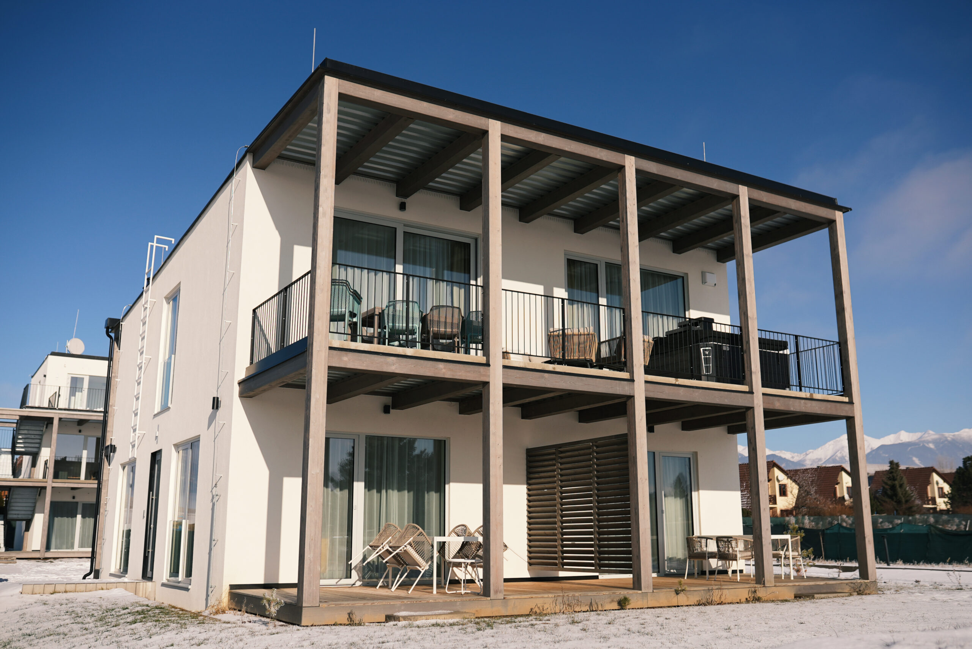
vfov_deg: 37.9
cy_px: 324
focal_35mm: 35
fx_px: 945
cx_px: 486
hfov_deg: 54.4
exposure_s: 1/8000
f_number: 2.8
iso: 100
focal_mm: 35
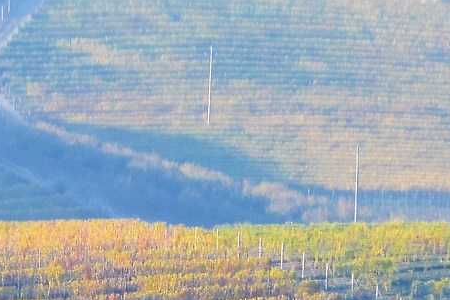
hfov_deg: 2.5
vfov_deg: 1.6
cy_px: 750
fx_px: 10495
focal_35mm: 840
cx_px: 58
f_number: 13
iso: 200
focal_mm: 105
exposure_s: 1/125
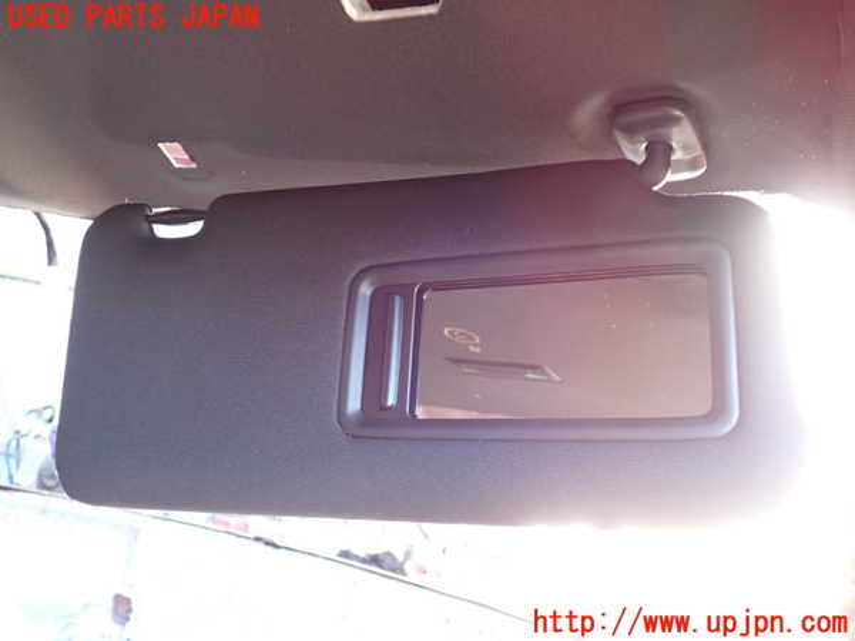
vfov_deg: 44.2
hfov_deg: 56.8
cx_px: 428
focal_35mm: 32
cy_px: 320
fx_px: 790
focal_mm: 5.79
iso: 250
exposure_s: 1/30
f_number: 2.4
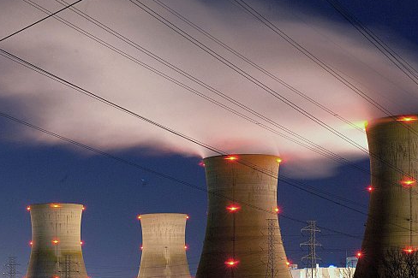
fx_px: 998
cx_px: 244
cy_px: 207
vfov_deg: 15.8
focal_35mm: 86
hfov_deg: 23.6
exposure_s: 30
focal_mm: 56
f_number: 13
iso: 2000
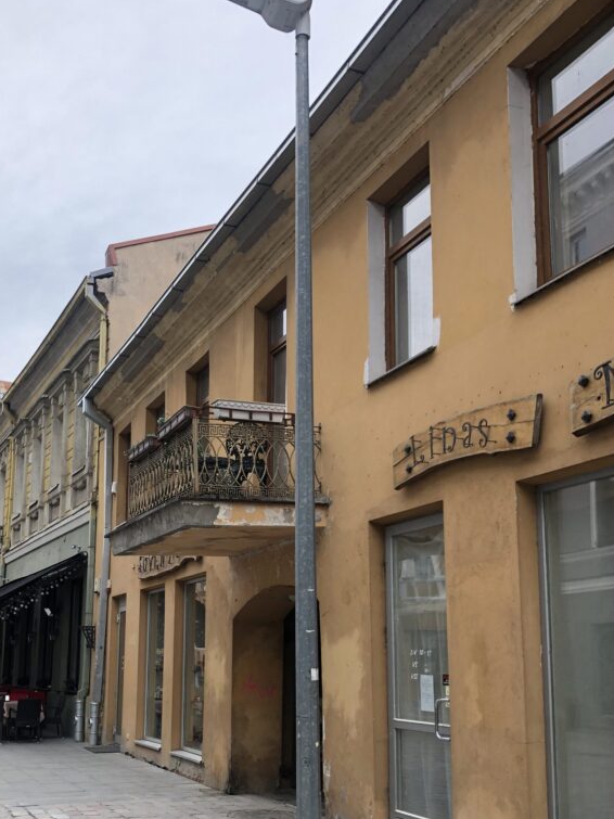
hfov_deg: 37.5
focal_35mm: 38
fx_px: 899
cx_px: 234
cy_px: 527
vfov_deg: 48.4
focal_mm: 4
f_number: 1.8
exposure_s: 1/787
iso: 20
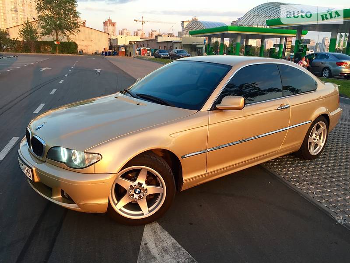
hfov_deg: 61.7
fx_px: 293
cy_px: 132
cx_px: 175
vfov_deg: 48.2
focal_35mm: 29
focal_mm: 4.2
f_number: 2.2
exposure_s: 1/104
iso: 32
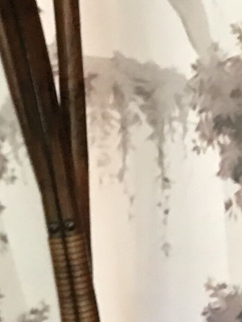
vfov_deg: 11.5
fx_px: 1575
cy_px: 361
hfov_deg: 8.7
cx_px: -46
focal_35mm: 169
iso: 64
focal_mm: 4.15
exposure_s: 1/17
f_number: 2.2
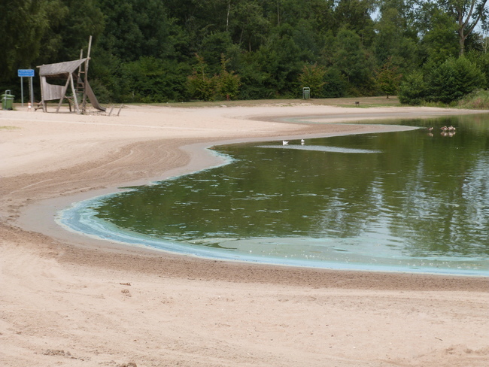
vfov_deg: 14.4
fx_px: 1456
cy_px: 184
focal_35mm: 103
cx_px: 244
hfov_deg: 19.1
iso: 100
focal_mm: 18.6
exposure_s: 1/320
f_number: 5.6
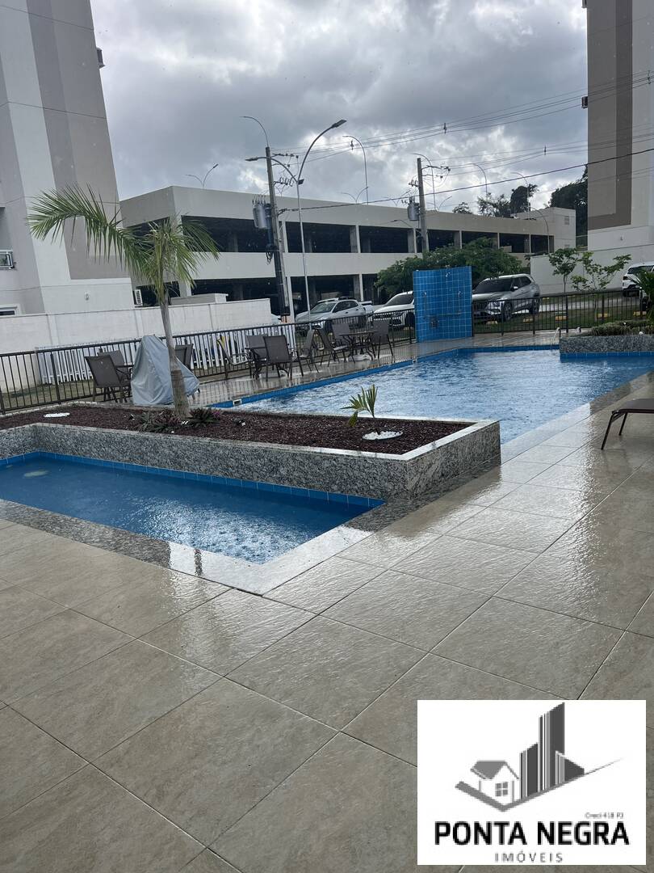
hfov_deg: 53.1
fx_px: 655
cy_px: 436
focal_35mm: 26
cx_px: 327
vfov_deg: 67.3
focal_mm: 5.7
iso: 50
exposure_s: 1/1808
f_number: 1.5
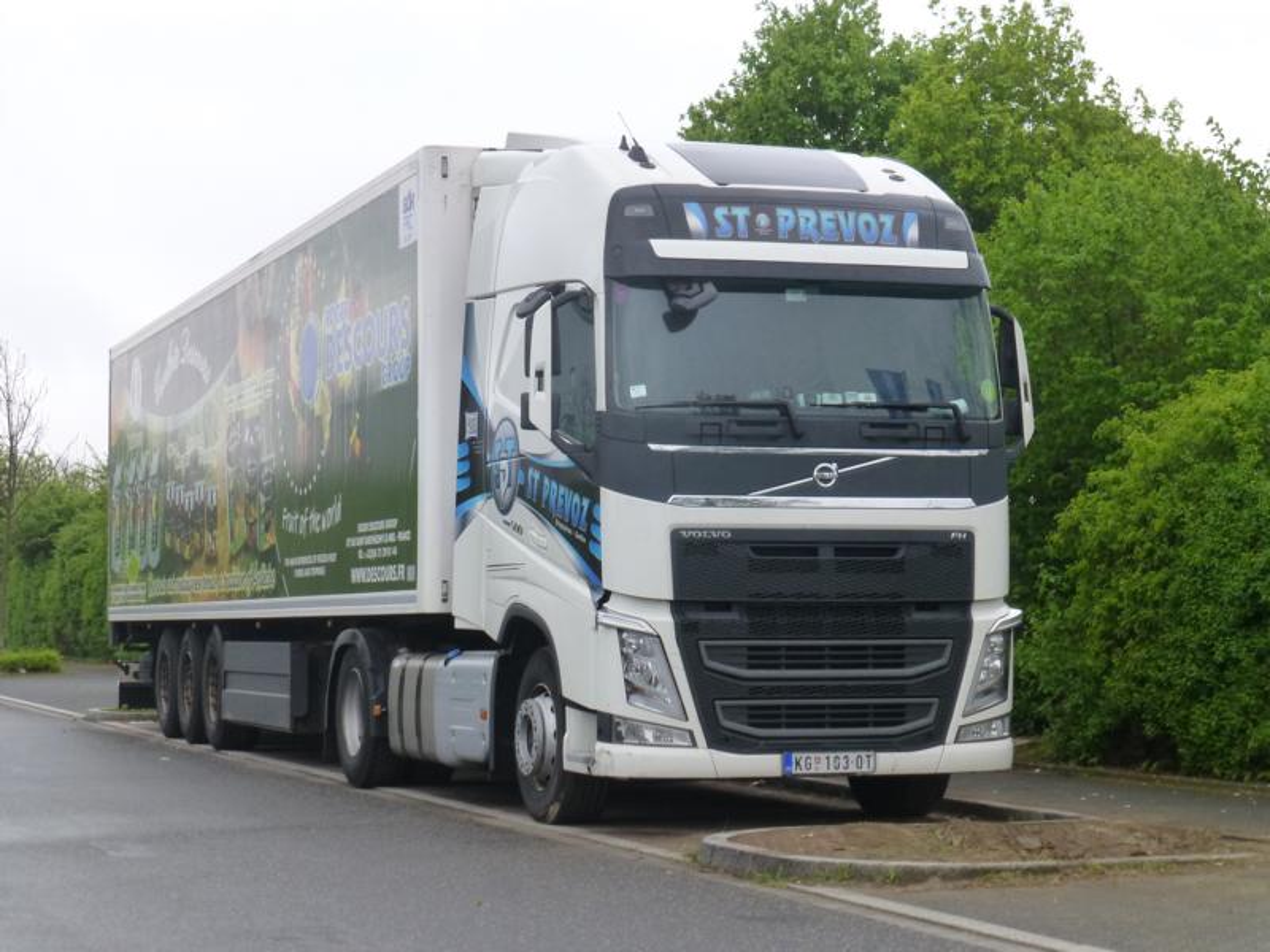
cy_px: 476
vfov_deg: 18.7
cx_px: 635
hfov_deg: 24.7
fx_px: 2898
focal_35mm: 79
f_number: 5.1
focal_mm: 14.2
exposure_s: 1/160
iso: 320
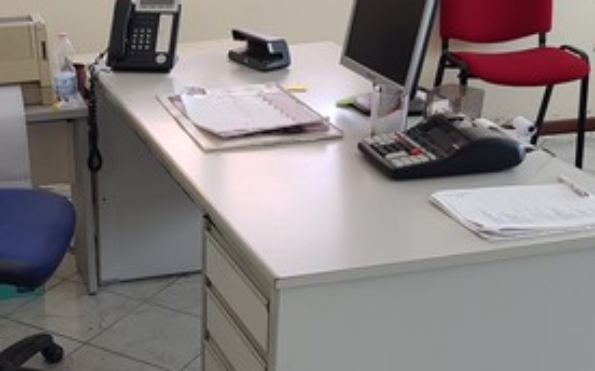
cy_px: 317
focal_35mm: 60
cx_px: 127
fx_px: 972
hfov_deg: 33.2
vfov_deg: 21.2
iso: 64
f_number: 1.7
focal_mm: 4.2
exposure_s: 1/50
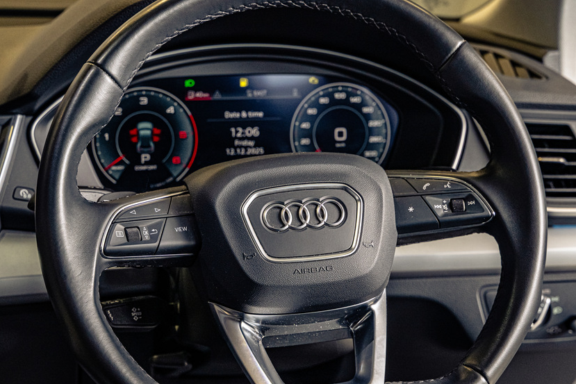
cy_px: 215
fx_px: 1264
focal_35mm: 79
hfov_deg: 25.7
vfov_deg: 17.3
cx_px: 312
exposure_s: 1/200
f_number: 5
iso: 1600
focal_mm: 64
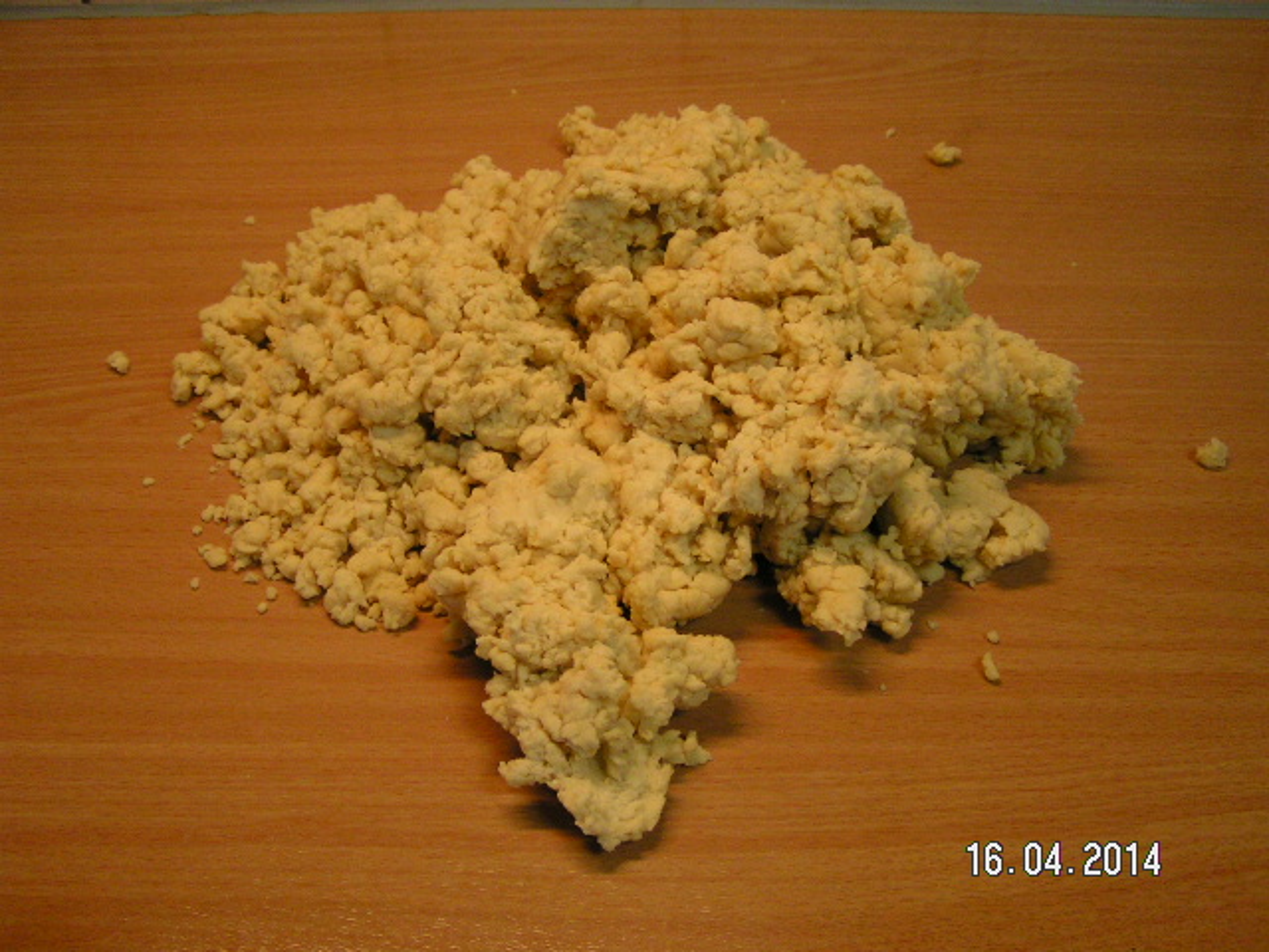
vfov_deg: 37.7
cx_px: 634
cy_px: 476
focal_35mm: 38
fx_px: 1393
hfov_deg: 49.0
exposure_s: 1/30
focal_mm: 5.8
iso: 200
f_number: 2.8
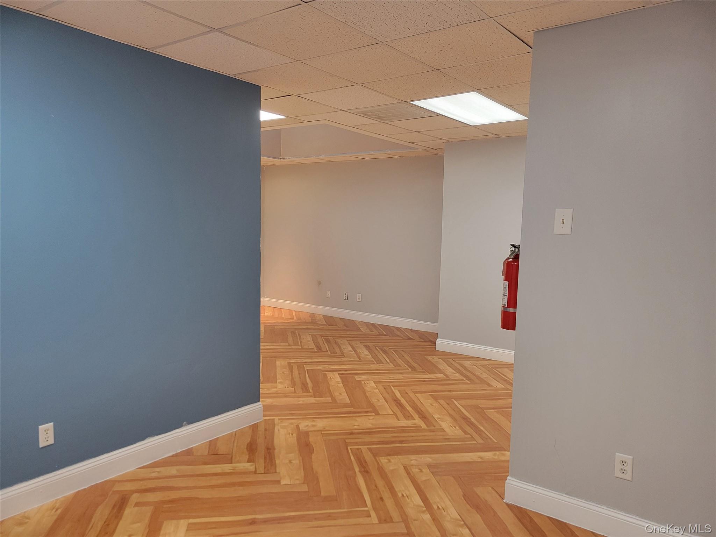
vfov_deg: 53.1
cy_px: 268
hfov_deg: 67.3
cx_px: 358
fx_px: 538
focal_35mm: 26
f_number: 1.8
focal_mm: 5.4
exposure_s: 1/120
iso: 320
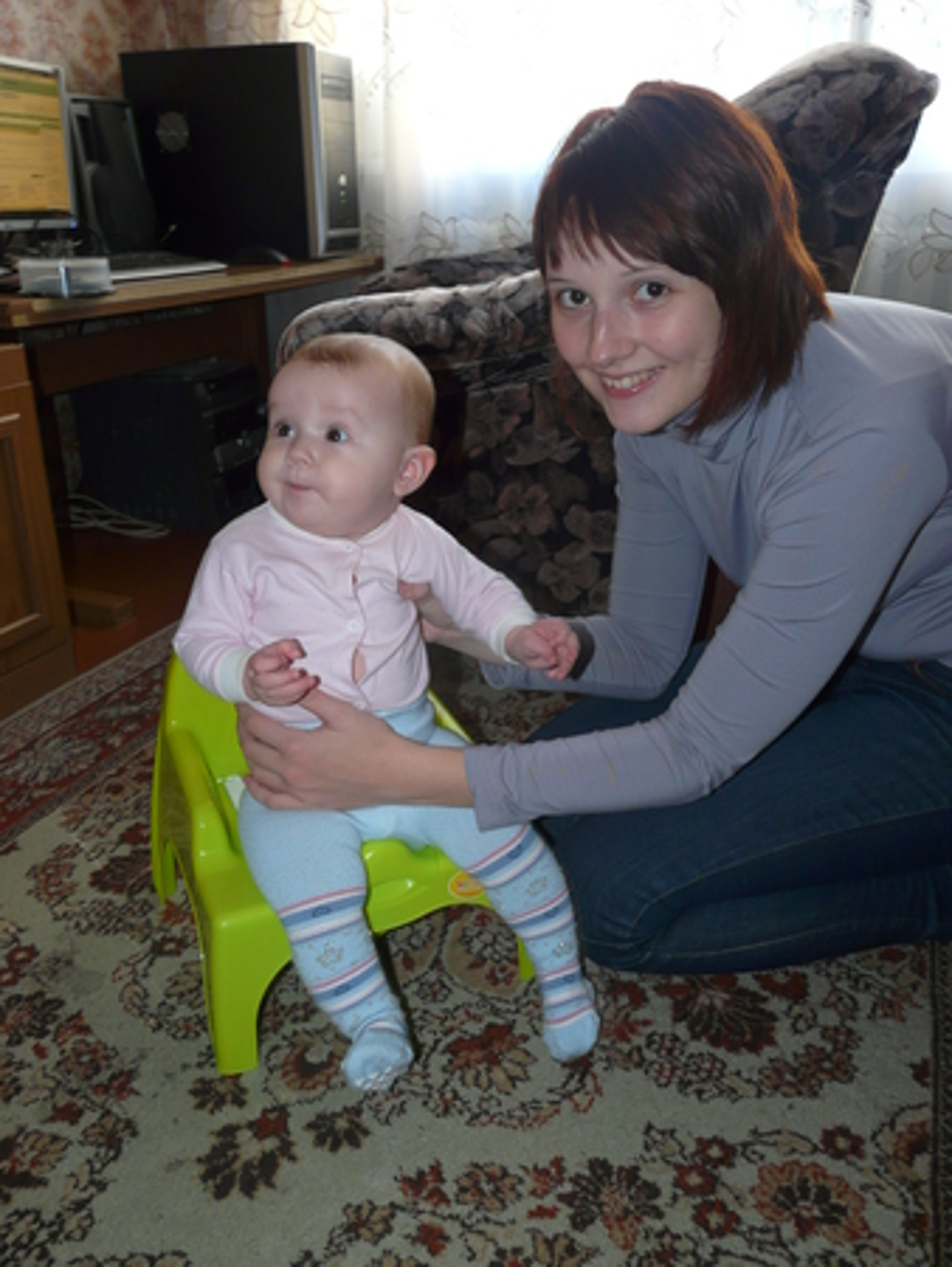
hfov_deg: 49.8
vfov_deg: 63.4
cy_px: 634
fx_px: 1026
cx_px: 476
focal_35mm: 28
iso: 100
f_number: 2.8
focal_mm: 4.6
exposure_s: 1/30
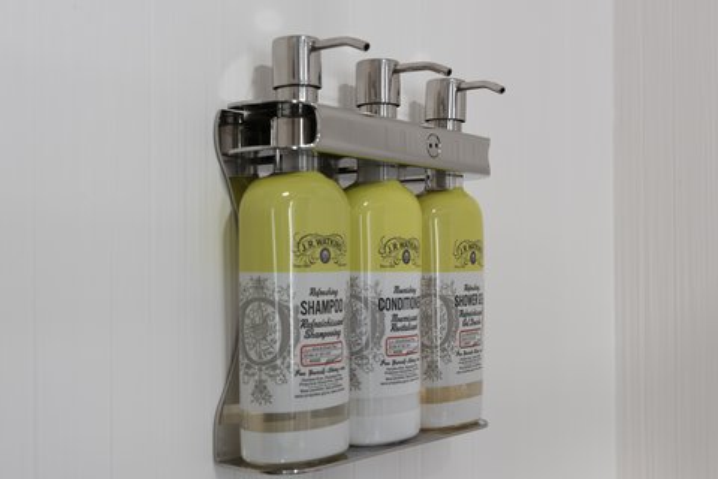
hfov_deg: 41.1
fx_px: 957
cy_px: 240
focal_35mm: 48
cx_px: 359
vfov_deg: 28.1
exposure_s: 1/4
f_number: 9.5
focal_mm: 48
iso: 200
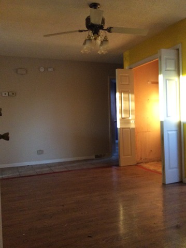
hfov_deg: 44.1
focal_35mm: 32
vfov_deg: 56.9
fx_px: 230
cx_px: 93
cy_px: 124
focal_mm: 3.3
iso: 320
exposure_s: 1/24
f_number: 2.4
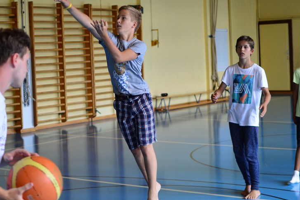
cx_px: 132
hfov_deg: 27.4
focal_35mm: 74
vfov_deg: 18.4
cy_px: 74
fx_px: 614
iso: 400
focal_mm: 35
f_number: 1.8
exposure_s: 1/640
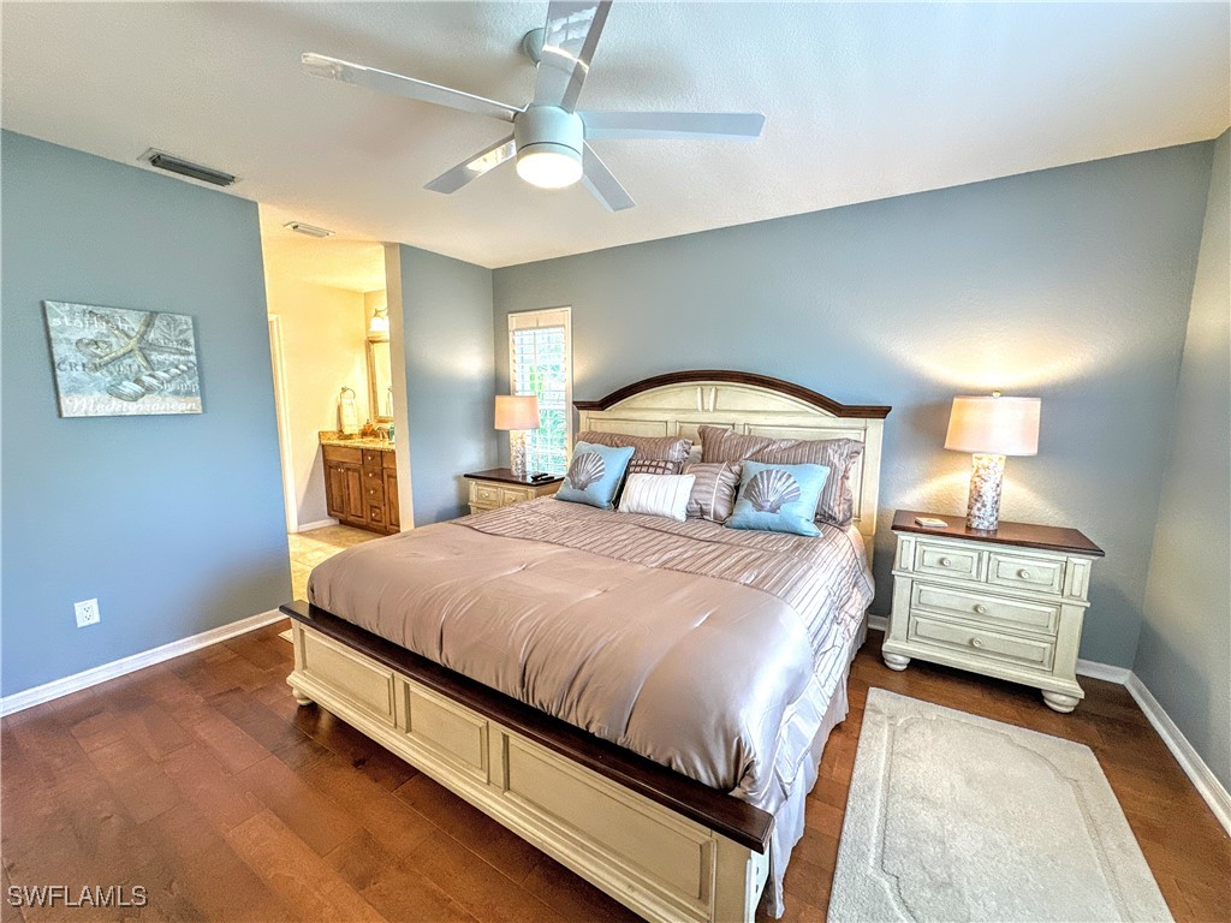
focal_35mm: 14
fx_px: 498
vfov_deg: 85.7
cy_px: 462
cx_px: 616
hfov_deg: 102.1
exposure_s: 1/120
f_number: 2.2
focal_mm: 2.22
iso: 250
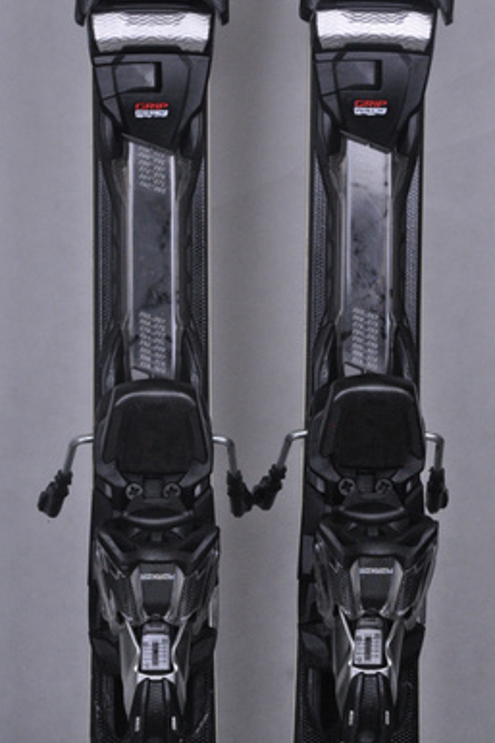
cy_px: 320
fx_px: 3067
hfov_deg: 9.2
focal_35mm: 149
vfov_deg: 13.8
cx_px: 261
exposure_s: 1/125
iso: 3200
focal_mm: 85
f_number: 9.5
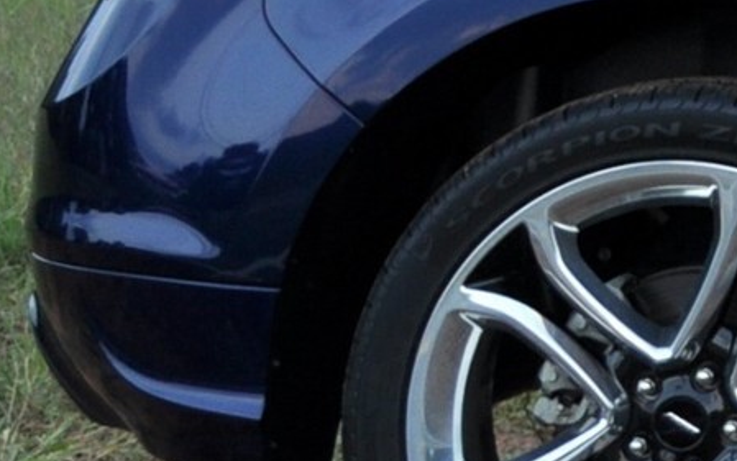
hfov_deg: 9.7
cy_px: -319
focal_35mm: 187
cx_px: 1875
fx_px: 3757
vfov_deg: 6.9
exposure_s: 1/60
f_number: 4
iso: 200
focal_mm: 22
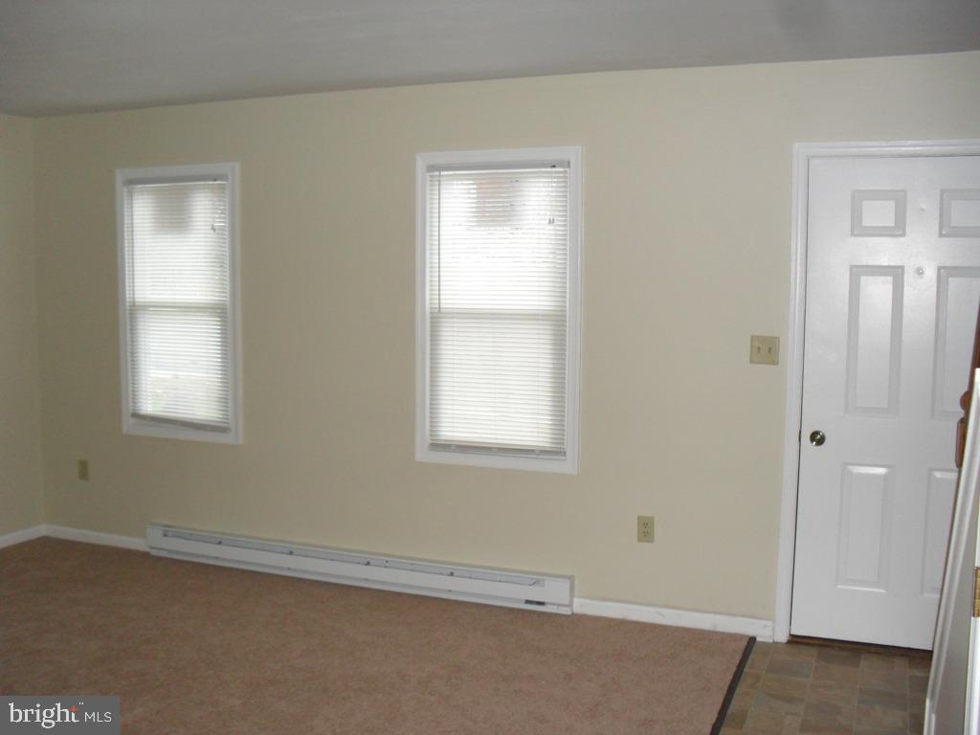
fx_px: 991
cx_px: 490
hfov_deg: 52.6
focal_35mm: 35
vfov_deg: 40.7
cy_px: 368
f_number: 3.2
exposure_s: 1/45
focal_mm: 6.3
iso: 200
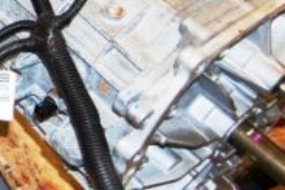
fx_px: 990
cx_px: -203
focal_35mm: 125
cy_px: -21
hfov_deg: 14.6
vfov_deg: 10.8
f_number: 3.8
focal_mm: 20
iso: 400
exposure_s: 1/60
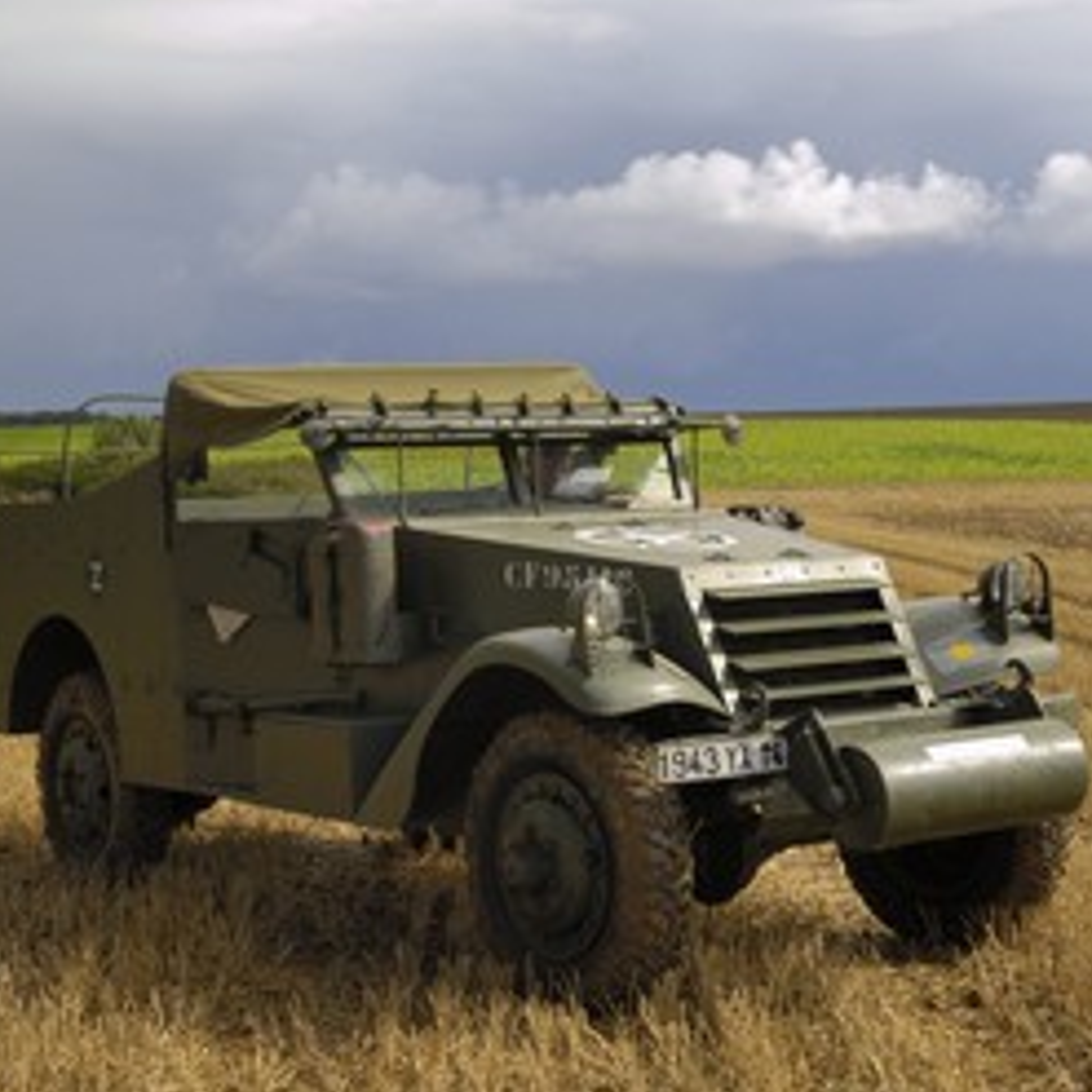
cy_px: 615
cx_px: 659
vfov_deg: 26.5
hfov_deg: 26.4
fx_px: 2320
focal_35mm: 65
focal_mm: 30
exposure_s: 1/160
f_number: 7.6
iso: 100
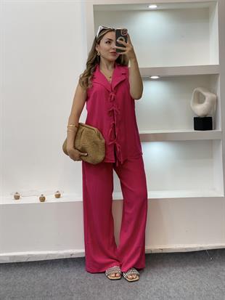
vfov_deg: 36.8
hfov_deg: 28.0
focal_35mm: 52
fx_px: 450
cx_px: 112
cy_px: 150
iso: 80
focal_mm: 6
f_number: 2
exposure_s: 1/100
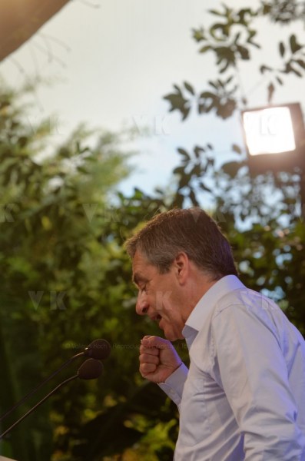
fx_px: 2491
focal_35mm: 195
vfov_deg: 10.6
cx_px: 152
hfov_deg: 7.0
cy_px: 230
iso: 800
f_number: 5.6
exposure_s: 1/320
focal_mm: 130
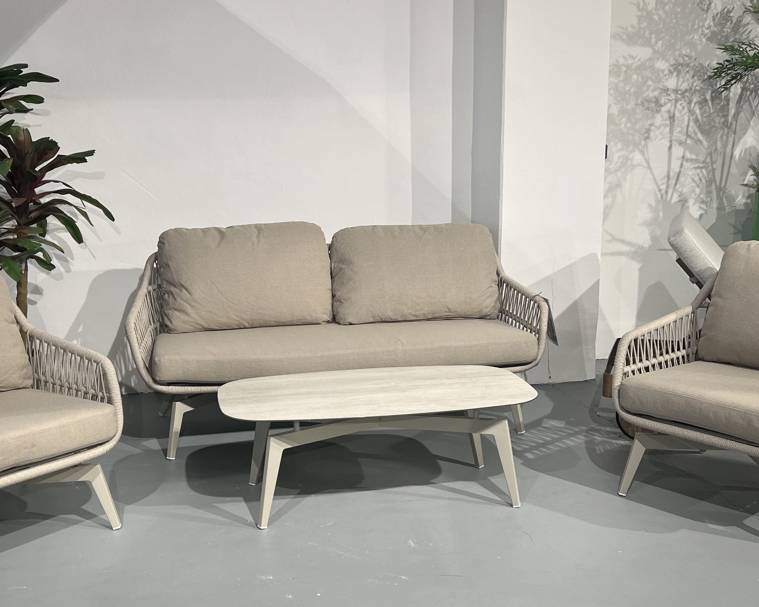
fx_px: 1011
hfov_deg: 41.1
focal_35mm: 45
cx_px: 345
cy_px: 356
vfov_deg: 33.4
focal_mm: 5.7
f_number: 1.5
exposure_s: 1/100
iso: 50
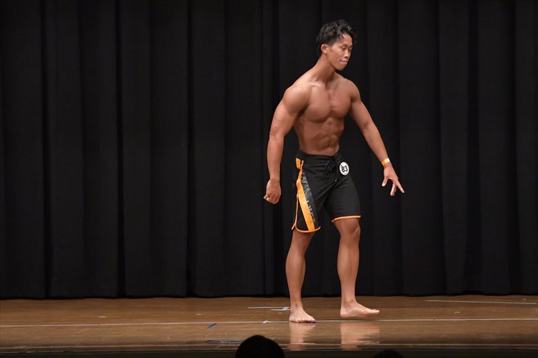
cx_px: 269
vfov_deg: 6.1
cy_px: 179
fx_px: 3361
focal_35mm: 225
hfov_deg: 9.2
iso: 6400
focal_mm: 150
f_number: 5.6
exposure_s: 1/400
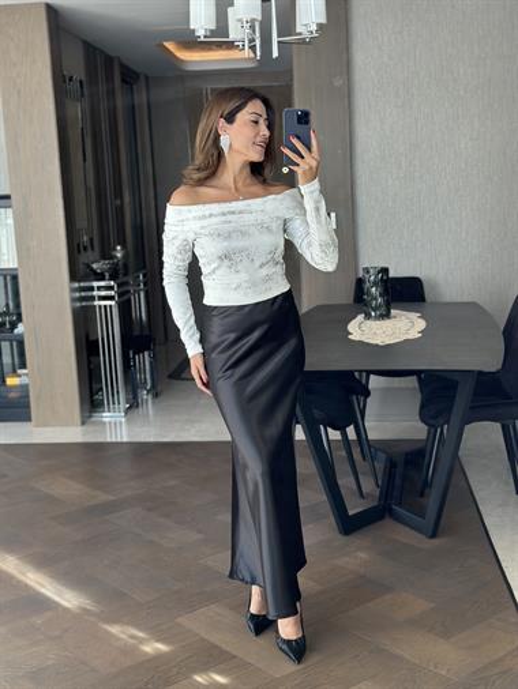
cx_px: 259
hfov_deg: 30.3
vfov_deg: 39.6
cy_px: 344
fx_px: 957
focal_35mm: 48
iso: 100
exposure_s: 1/136
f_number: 1.78
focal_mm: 6.86
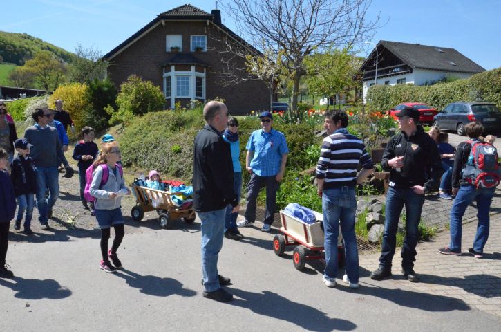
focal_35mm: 32
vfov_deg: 41.5
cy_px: 166
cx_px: 250
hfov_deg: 59.6
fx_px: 437
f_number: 18
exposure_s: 1/2500
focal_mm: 21
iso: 6400
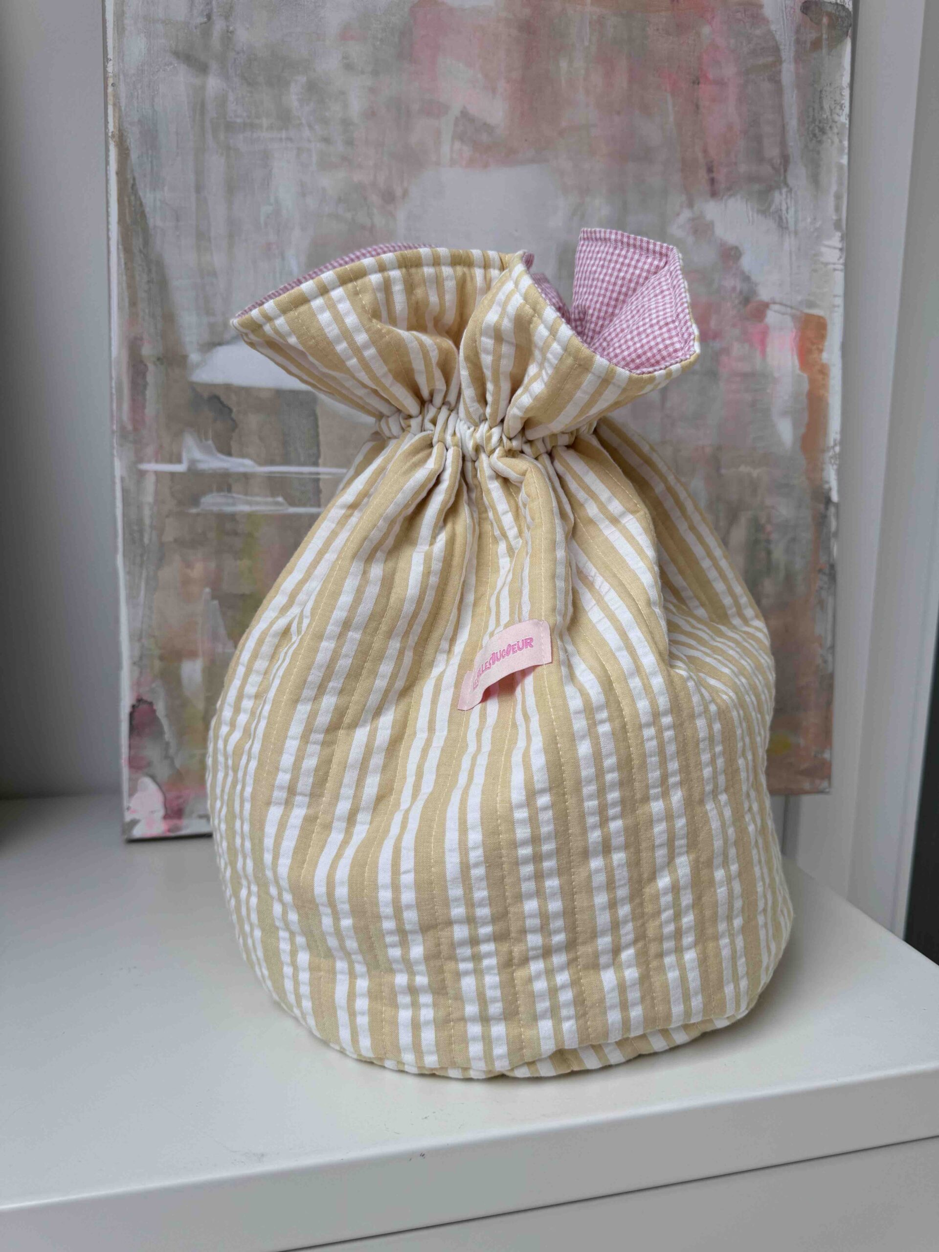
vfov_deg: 71.6
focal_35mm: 24
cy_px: 626
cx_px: 470
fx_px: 868
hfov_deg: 56.8
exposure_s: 1/842
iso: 80
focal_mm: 6.76
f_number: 1.78
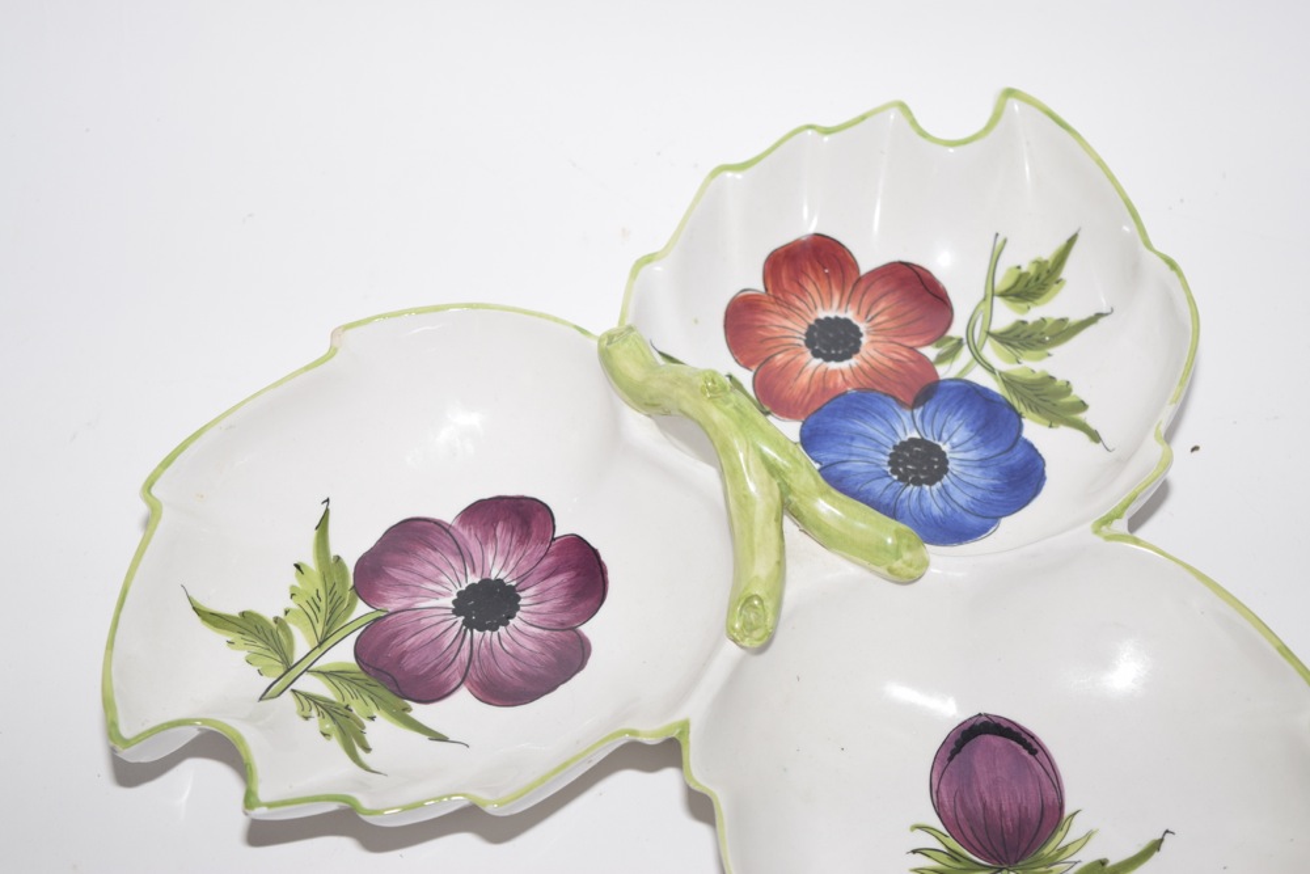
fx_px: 3002
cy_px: 437
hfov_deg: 24.6
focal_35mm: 82
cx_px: 655
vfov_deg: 16.6
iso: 400
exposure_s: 1/60
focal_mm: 55
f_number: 5.6
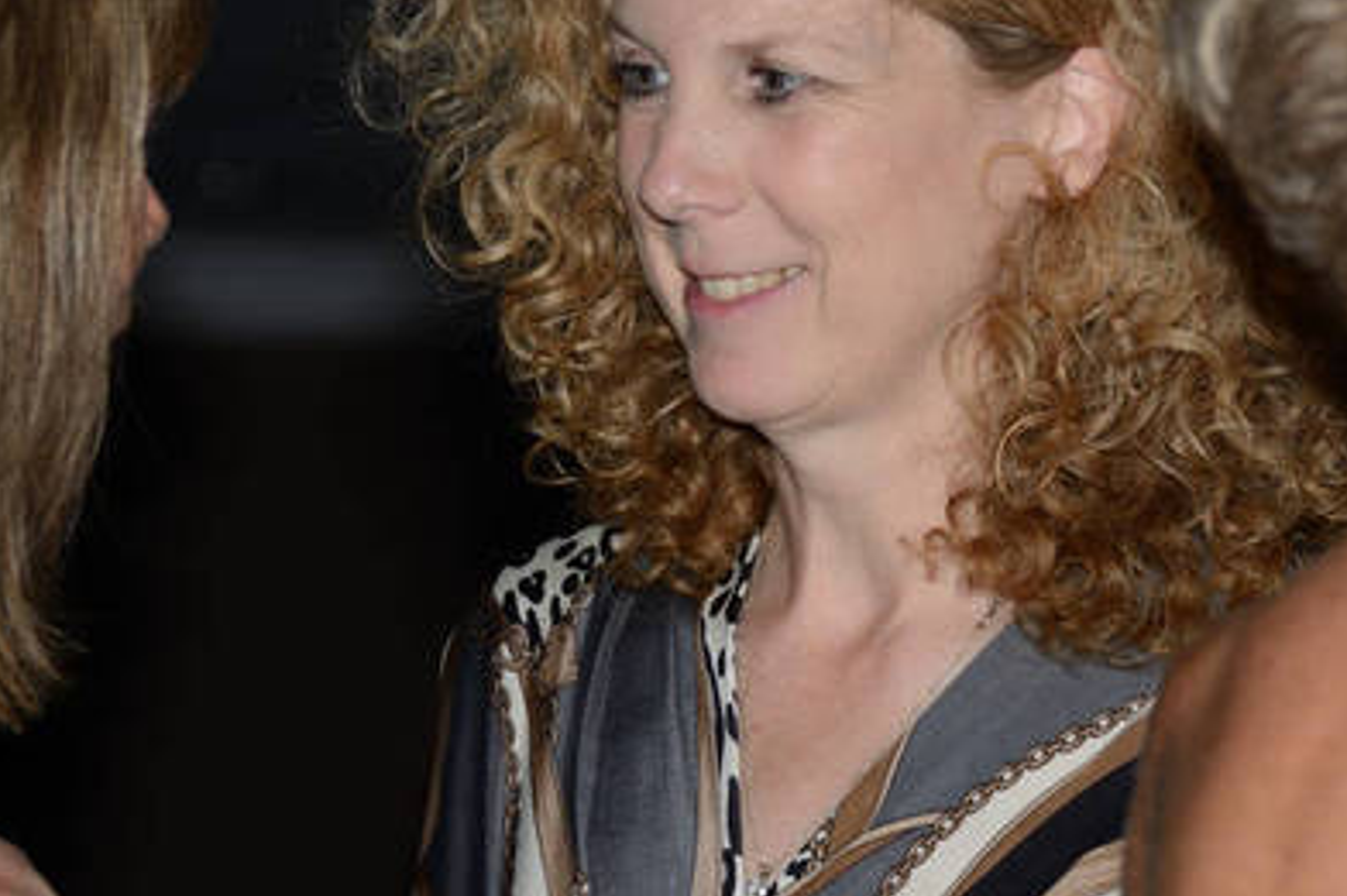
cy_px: 239
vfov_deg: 4.9
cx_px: 773
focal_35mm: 281
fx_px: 10505
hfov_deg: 7.3
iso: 100
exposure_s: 1/160
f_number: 5.3
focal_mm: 105
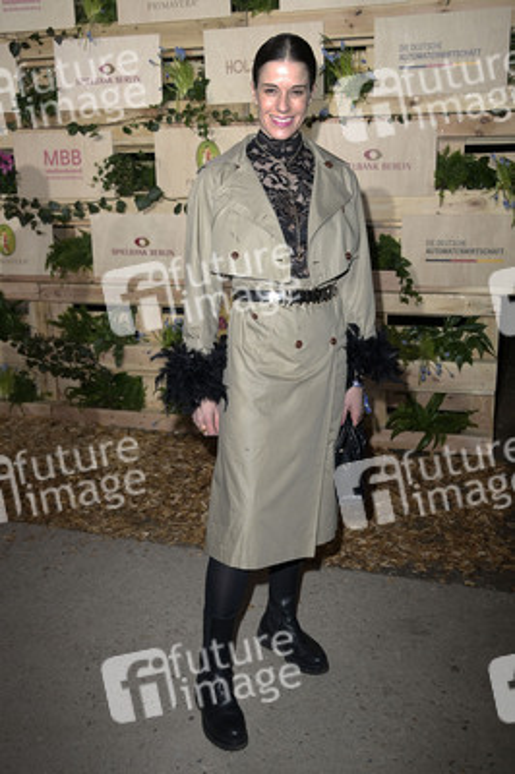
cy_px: 387
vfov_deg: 54.5
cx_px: 258
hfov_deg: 37.8
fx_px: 752
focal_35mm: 35
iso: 640
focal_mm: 35
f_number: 5.6
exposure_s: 1/250
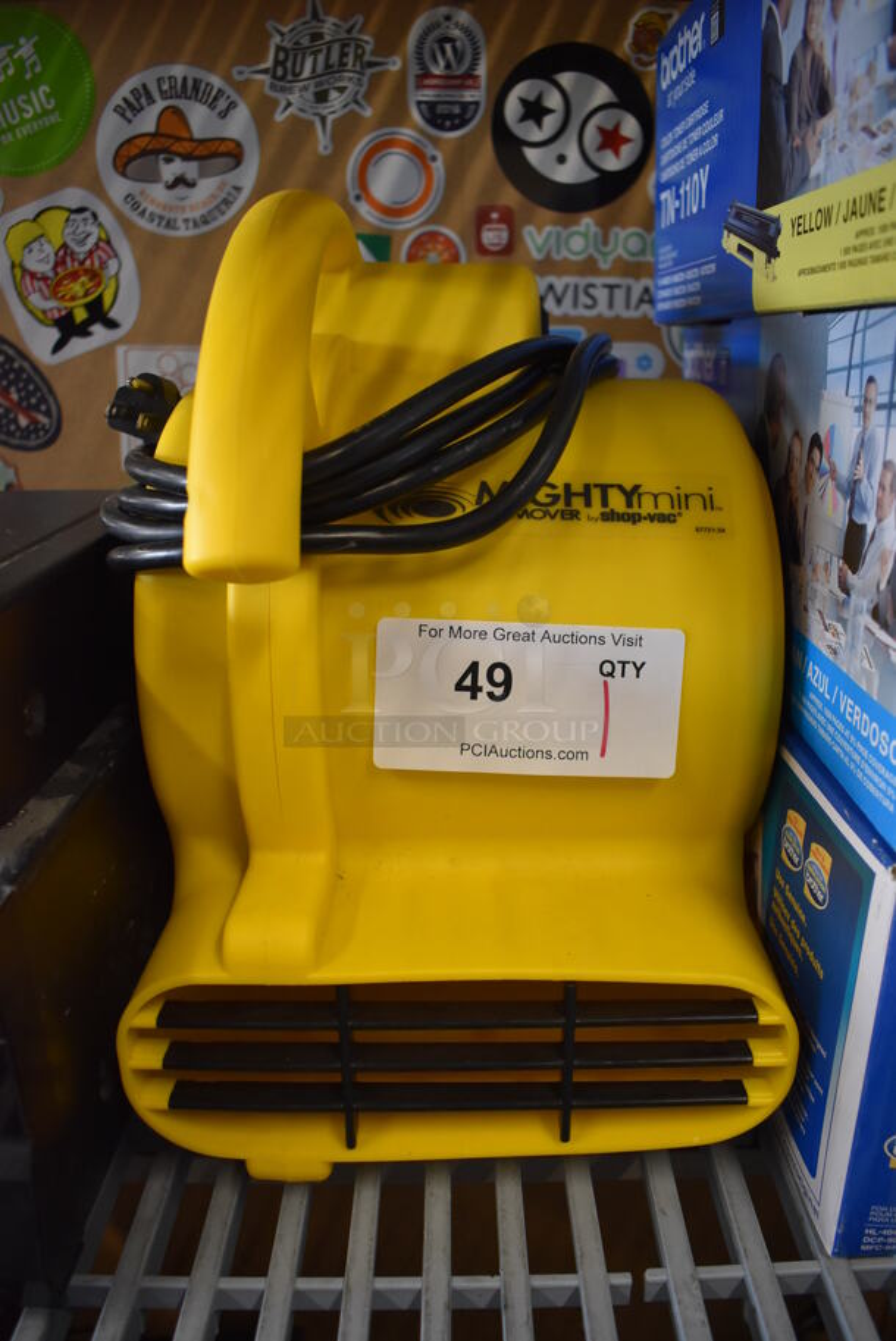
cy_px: 670
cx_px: 448
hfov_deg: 48.0
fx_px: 1006
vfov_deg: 67.3
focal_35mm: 27
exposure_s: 1/125
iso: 1400
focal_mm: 18
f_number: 3.5
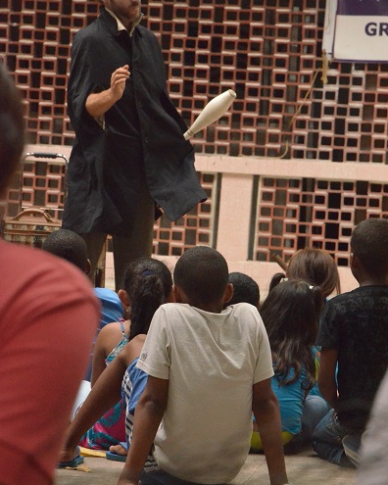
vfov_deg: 13.2
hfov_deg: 10.6
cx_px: 194
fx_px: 2090
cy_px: 218
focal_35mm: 146
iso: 6400
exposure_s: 1/1250
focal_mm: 85
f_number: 10
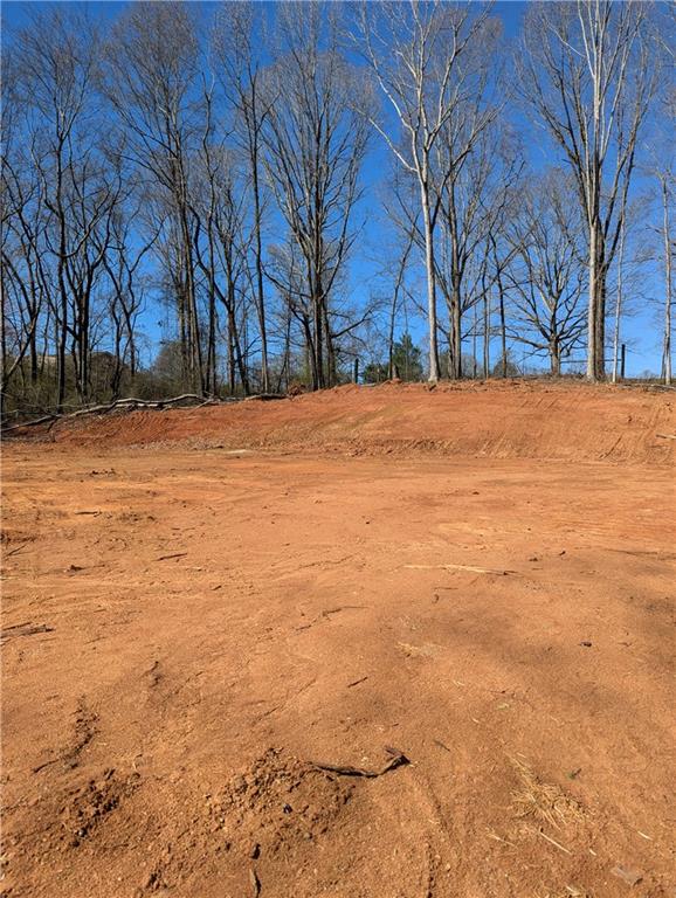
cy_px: 449
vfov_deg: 71.5
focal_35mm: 24
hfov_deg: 56.9
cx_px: 338
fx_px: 624
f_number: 1.85
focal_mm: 6.81
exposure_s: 1/1715
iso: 44
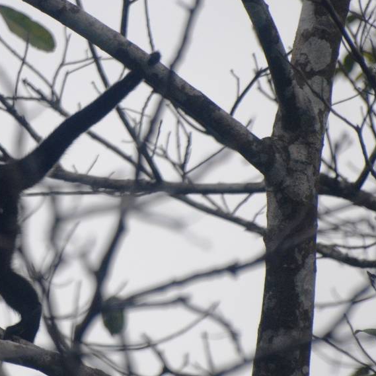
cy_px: 138
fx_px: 13223
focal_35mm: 1076
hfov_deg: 1.6
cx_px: 34
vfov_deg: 1.6
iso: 400
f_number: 5.6
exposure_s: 1/2000
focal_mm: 300
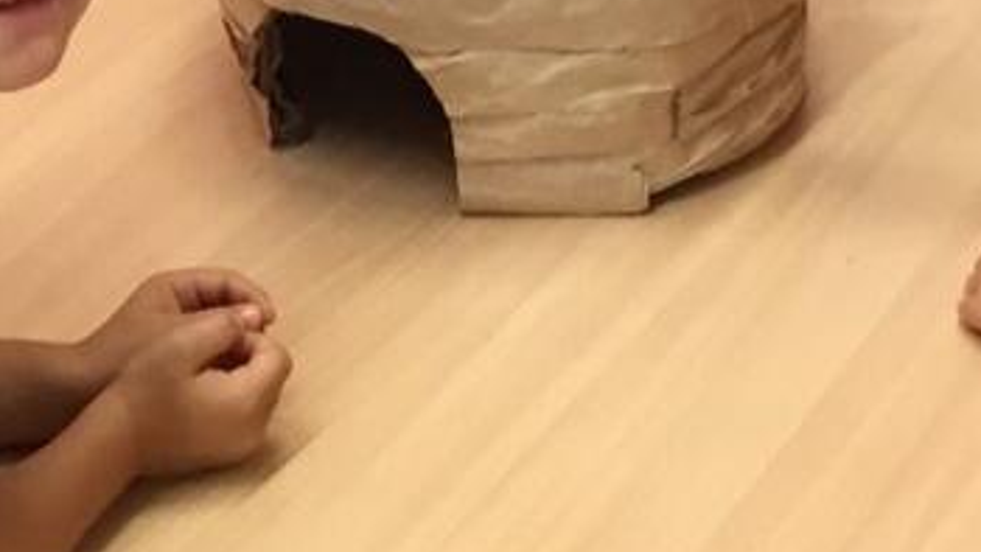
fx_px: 3356
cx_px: 255
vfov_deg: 9.1
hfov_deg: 16.6
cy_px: -342
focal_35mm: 129
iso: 100
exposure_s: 1/33
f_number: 2.4
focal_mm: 3.3
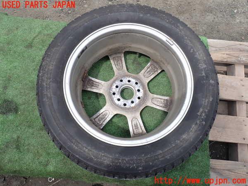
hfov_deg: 60.0
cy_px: 93
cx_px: 124
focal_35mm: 30
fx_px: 215
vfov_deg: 46.8
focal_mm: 5.4
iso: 100
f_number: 3.2
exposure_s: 1/500
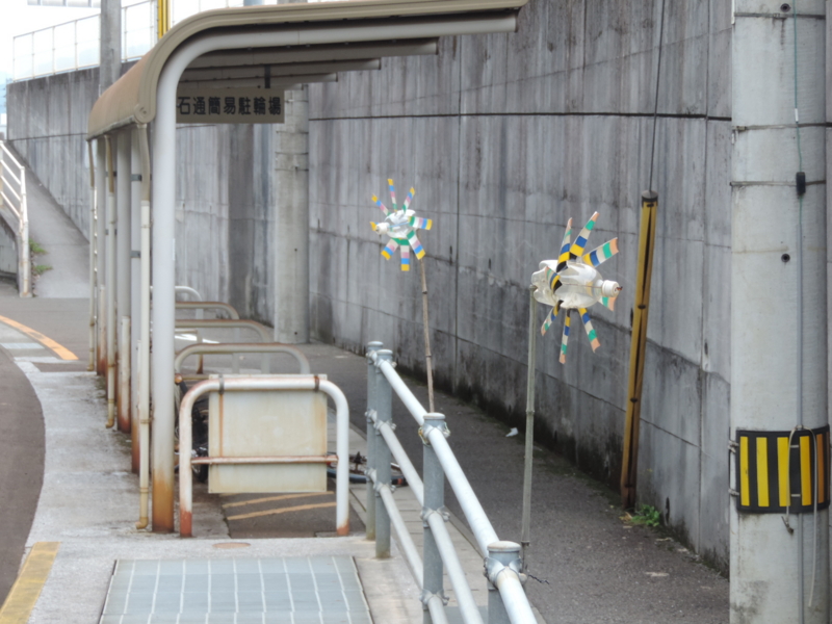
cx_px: 416
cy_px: 312
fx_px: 2884
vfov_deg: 12.3
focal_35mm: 120
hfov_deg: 16.4
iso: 125
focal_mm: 21.4
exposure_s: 1/100
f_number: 4.2
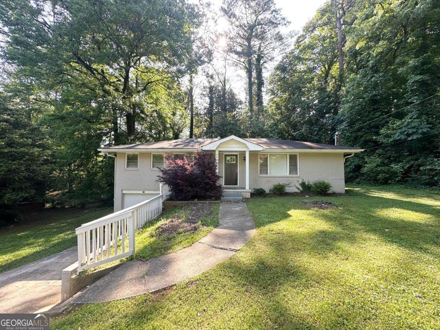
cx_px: 220
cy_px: 165
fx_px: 178
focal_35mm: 14
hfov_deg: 102.1
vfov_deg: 85.7
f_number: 2.2
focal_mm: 2.22
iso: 40
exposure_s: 1/170
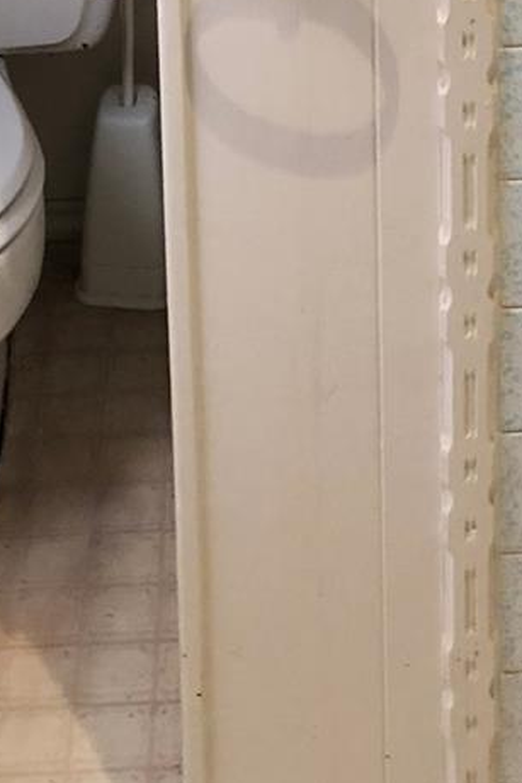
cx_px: 346
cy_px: -463
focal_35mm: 95
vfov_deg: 18.5
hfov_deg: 14.4
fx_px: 2065
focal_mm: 4
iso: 50
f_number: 1.8
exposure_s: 1/15
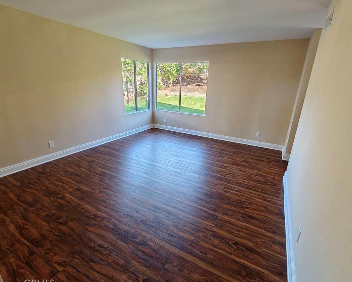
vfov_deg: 80.4
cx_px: 182
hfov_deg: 93.1
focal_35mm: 16
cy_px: 144
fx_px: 167
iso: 640
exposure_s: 1/79
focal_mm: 2.3
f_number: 2
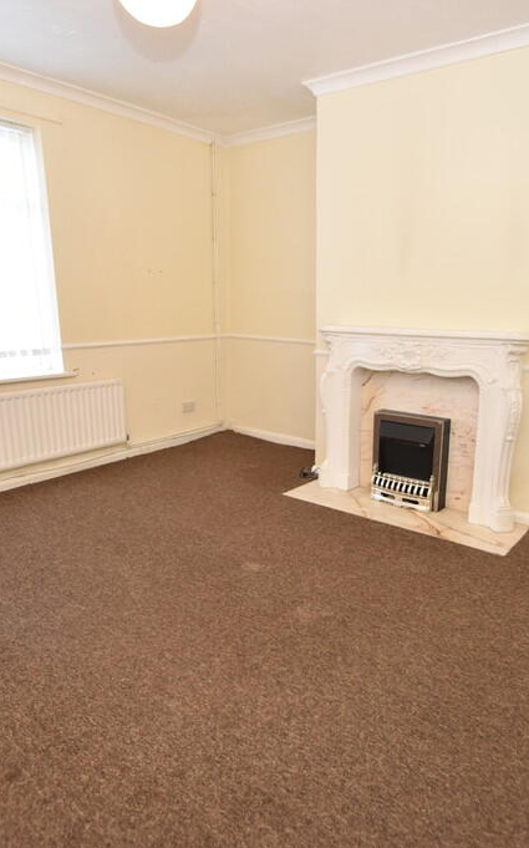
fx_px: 531
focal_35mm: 23
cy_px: 424
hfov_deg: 52.8
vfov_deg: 77.2
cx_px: 301
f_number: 4.5
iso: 800
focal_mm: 10
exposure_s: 1/80
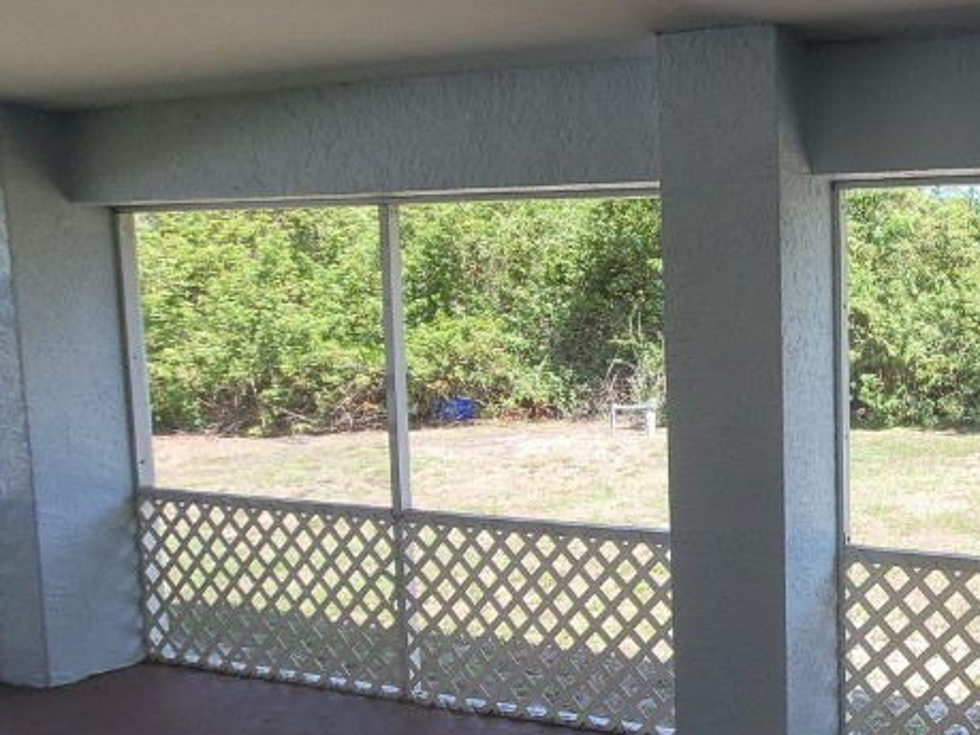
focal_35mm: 29
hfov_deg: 47.6
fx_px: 821
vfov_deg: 48.2
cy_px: 391
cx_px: 1038
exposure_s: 1/207
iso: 64
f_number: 2.2
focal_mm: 2.2
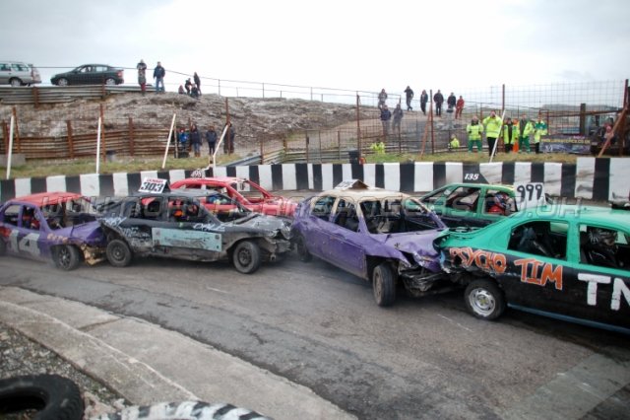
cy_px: 210
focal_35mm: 27
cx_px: 315
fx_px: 472
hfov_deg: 67.4
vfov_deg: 47.9
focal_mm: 18
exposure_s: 1/640
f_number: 3.5
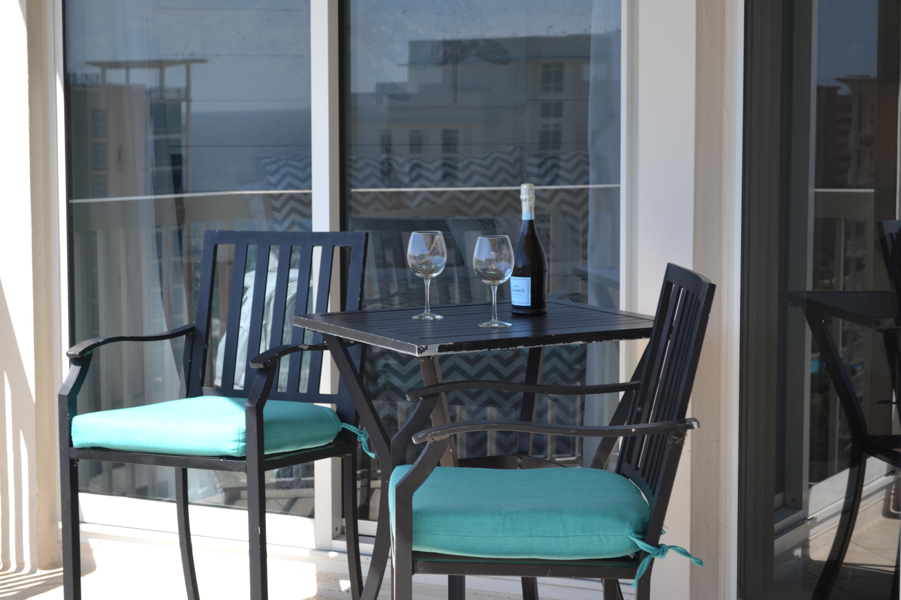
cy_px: 300
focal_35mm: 82
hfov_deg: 24.6
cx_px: 450
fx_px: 2065
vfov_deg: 16.6
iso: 100
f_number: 6.3
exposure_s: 1/160
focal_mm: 55
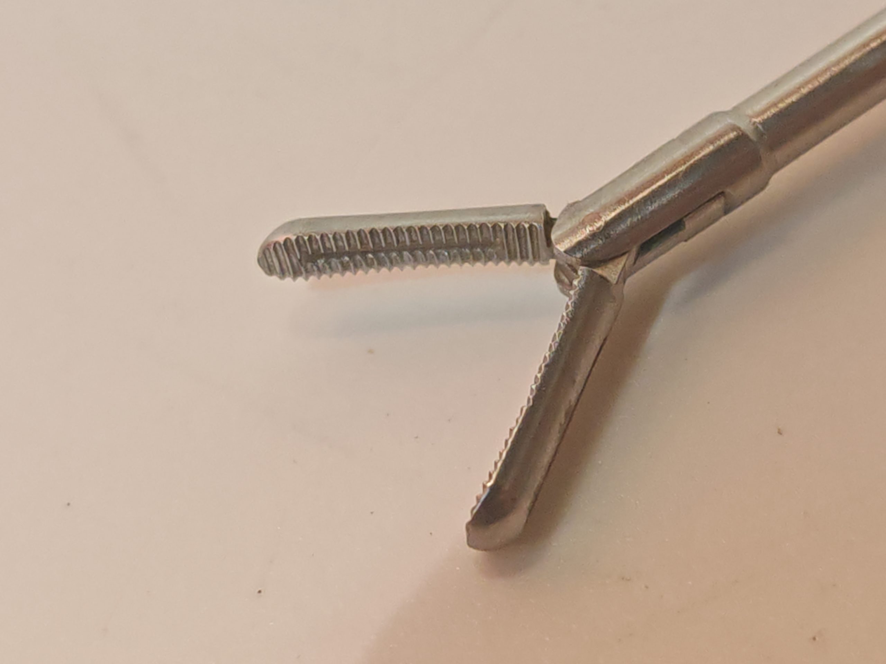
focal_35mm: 101
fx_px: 2585
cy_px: 332
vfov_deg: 14.6
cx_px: 443
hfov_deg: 19.4
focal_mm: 6.83
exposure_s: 1/100
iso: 400
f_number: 2
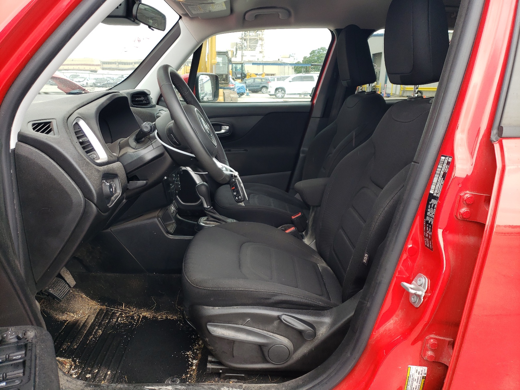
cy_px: 195
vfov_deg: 53.1
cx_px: 260
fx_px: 391
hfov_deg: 67.3
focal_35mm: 26
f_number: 1.5
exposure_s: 1/250
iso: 50
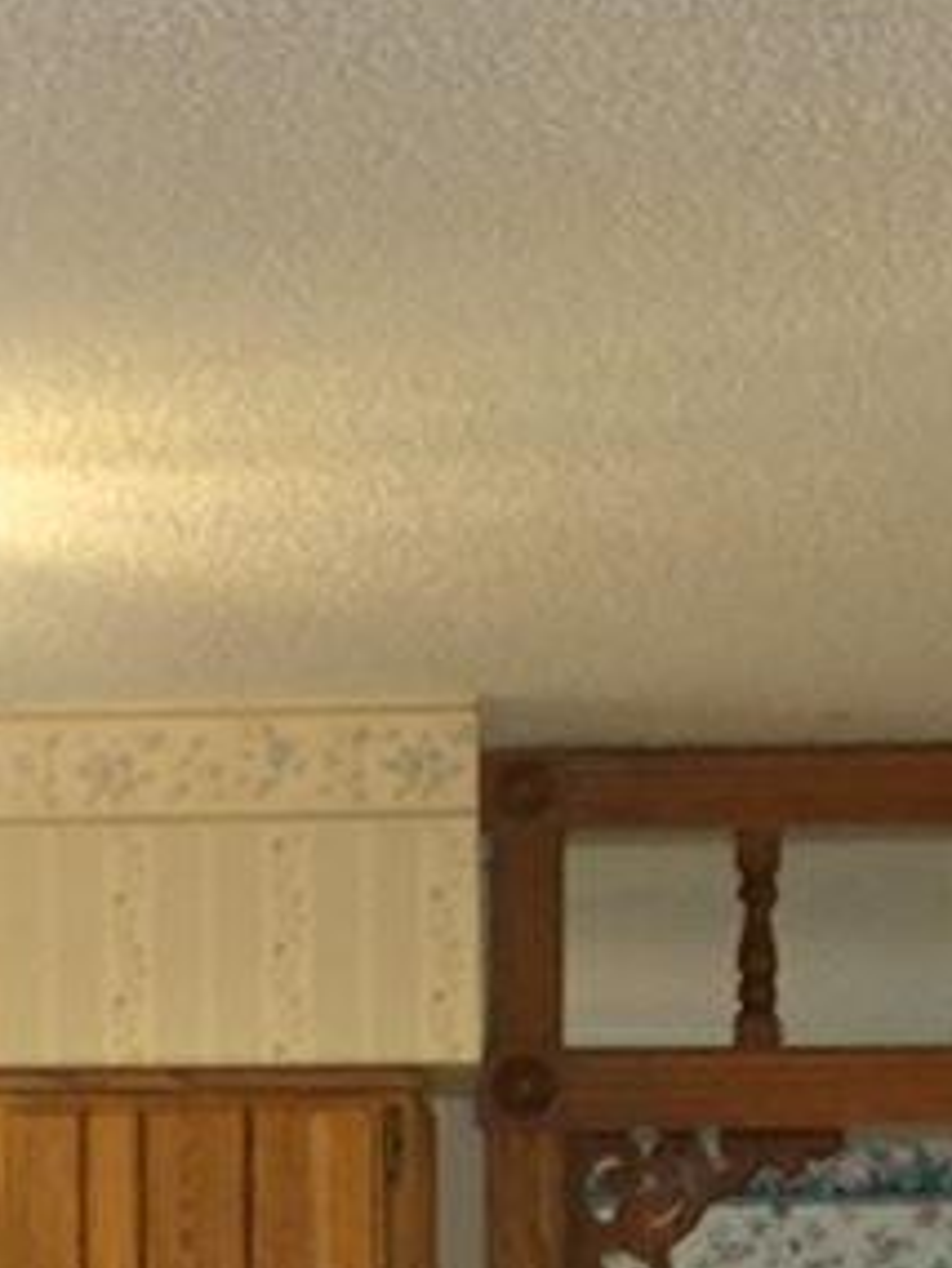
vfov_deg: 7.7
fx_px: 9124
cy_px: 2153
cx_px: -609
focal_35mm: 249
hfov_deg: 5.9
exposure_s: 1/30
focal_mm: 8.8
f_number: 1.8
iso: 125
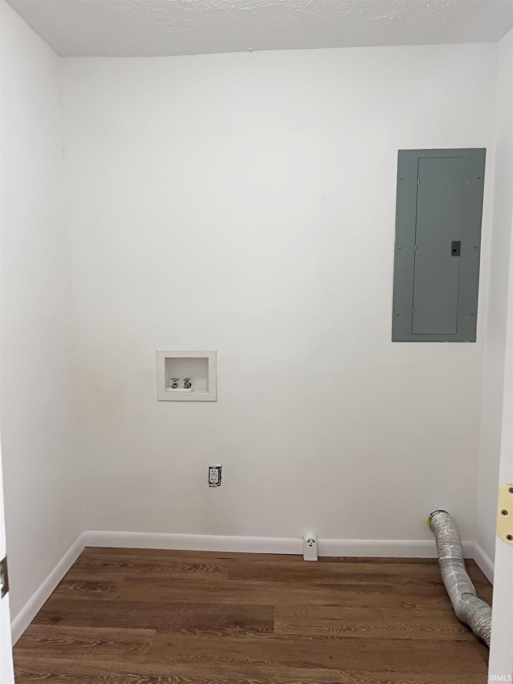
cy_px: 342
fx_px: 514
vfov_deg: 67.3
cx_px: 256
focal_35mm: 26
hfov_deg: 53.1
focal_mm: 5.7
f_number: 1.5
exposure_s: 1/120
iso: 125
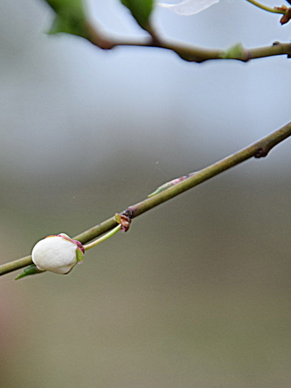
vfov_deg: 6.3
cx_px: 40
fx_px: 3497
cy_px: 266
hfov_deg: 4.8
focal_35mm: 312
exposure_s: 1/125
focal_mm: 105
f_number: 5.6
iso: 500
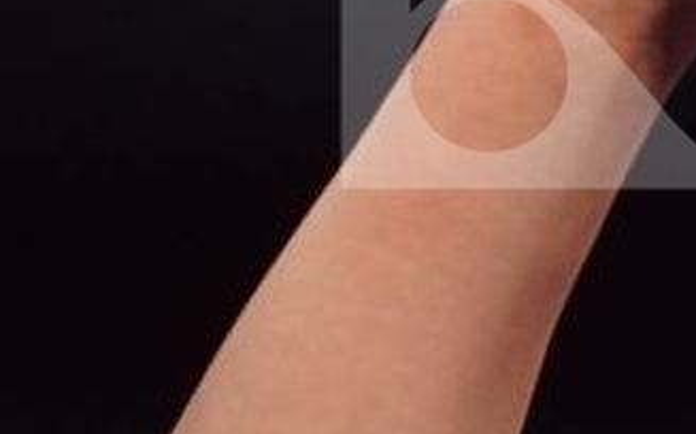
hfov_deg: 0.7
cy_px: 966
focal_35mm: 3116
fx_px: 59075
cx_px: 617
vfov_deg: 0.4
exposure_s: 1/500
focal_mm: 400
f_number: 2.8
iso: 1250
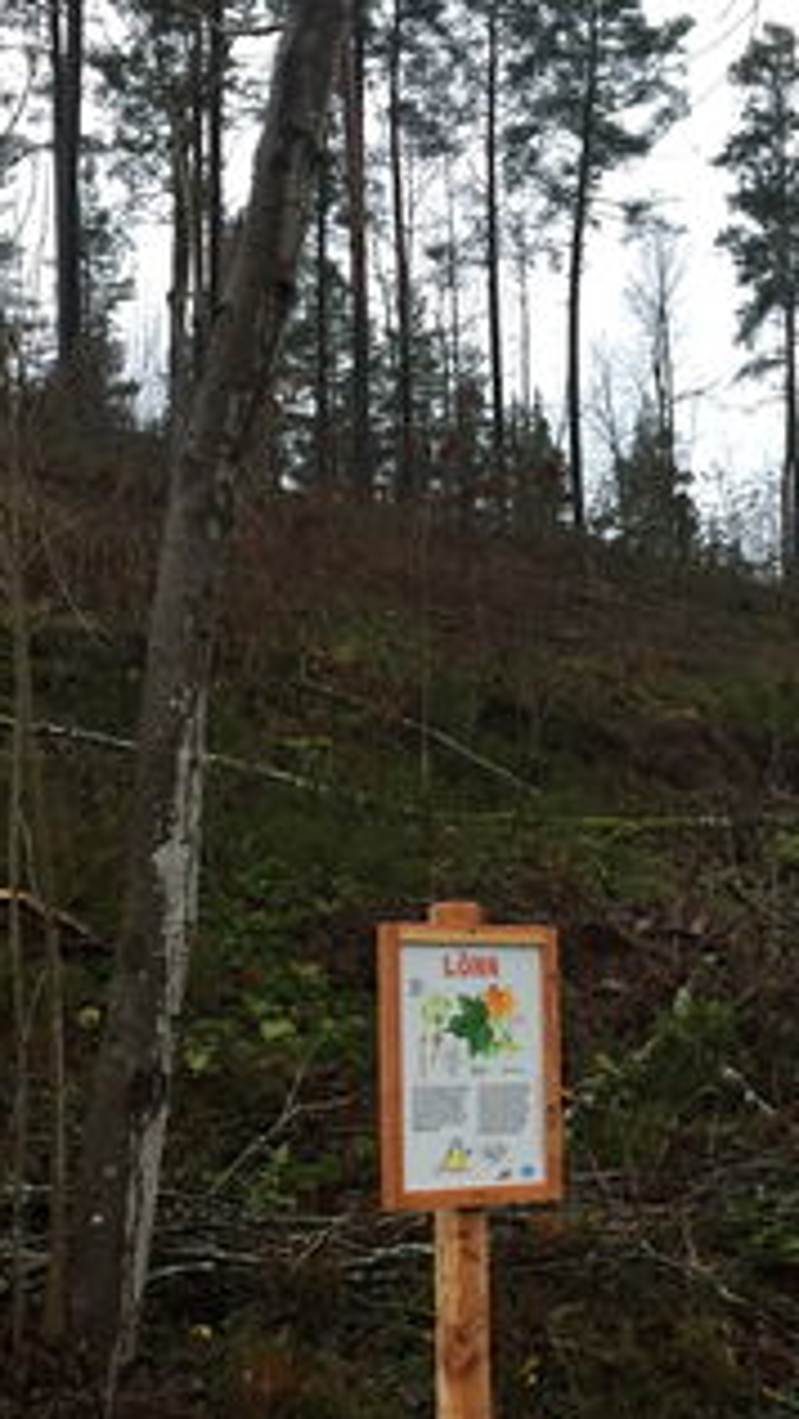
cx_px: 494
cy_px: 862
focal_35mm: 48
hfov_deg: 24.9
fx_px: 1806
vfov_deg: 42.6
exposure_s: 1/33
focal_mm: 4.15
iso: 50
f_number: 2.2
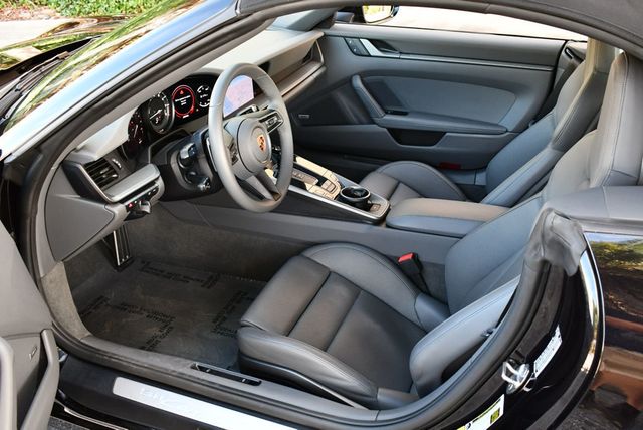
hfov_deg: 53.1
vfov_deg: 36.9
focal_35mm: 36
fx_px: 644
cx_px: 322
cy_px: 215
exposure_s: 1/160
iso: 800
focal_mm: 18
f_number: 3.5
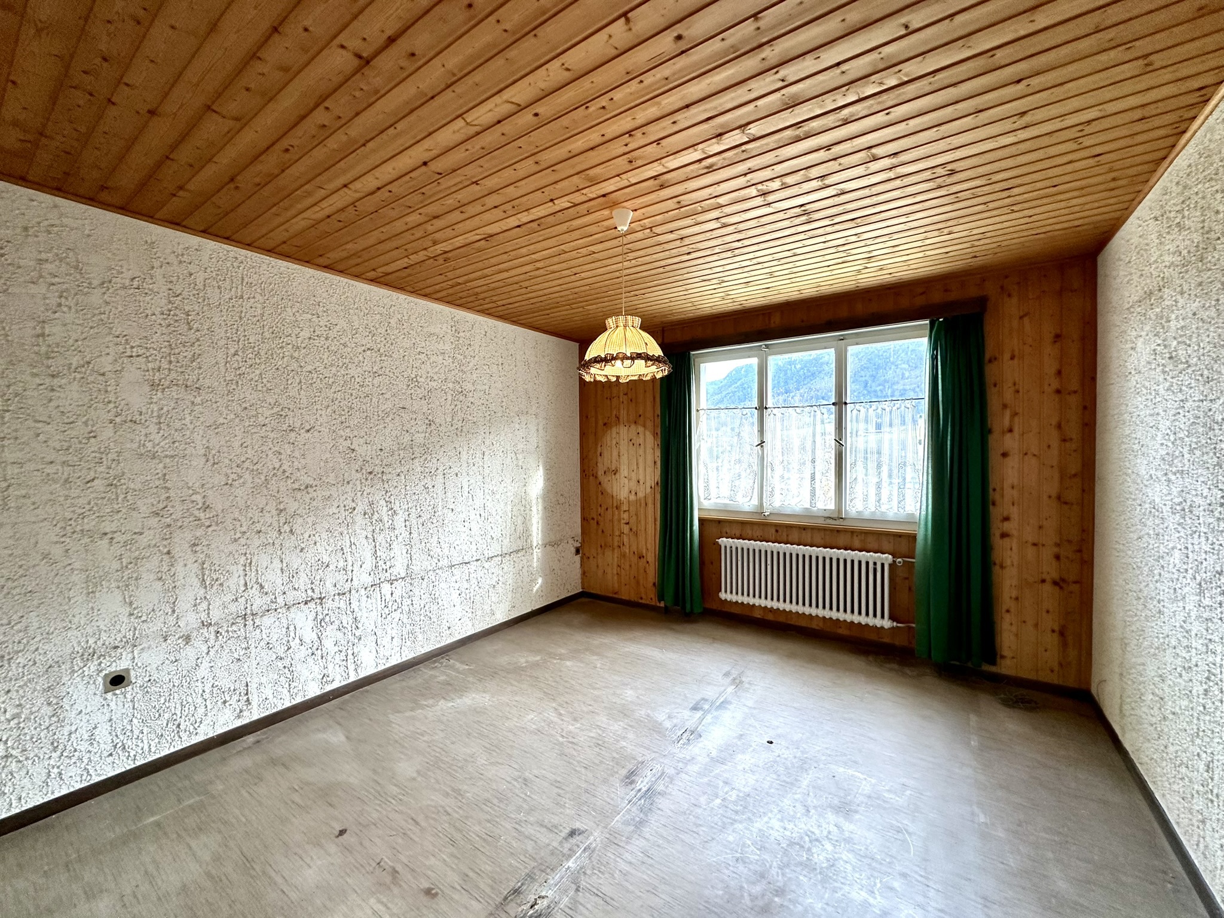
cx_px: 612
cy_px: 459
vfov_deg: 85.7
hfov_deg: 102.1
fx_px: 495
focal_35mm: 14
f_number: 2.2
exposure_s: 1/100
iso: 200
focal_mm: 2.22
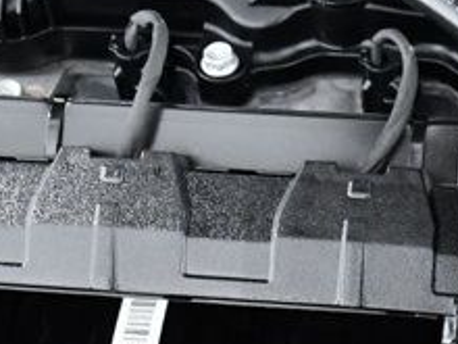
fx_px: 1773
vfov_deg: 11.1
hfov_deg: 14.3
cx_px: 552
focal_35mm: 134
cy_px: 152
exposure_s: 1/60
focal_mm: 20
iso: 2500
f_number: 4
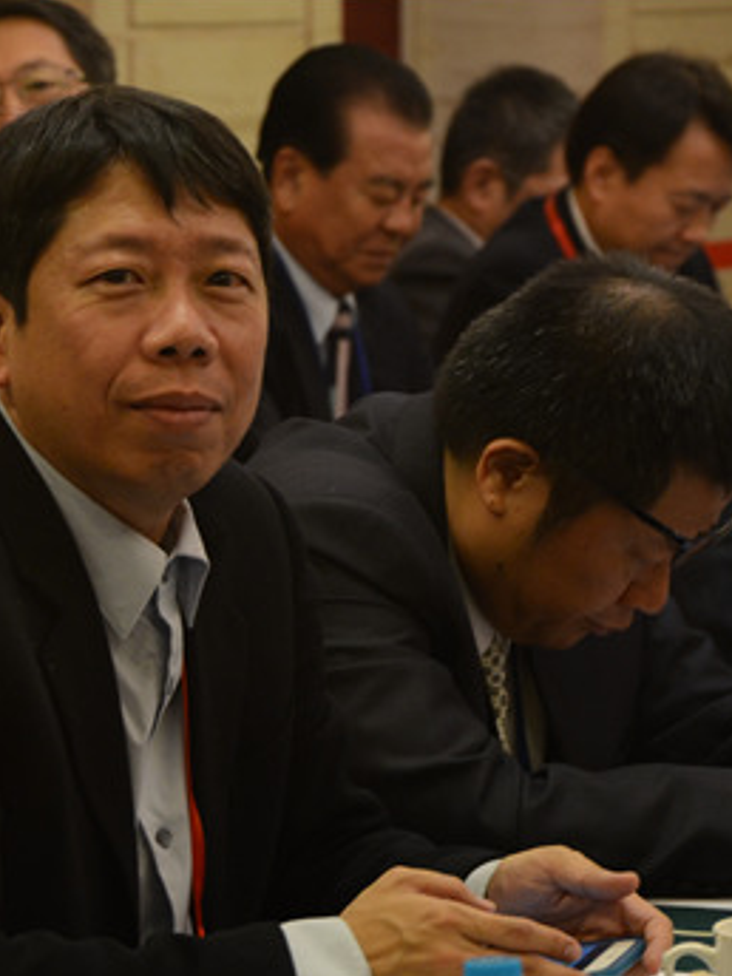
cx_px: 369
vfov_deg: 9.3
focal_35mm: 214
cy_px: 559
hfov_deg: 6.9
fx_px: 6029
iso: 800
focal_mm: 85
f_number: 6.3
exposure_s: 1/30
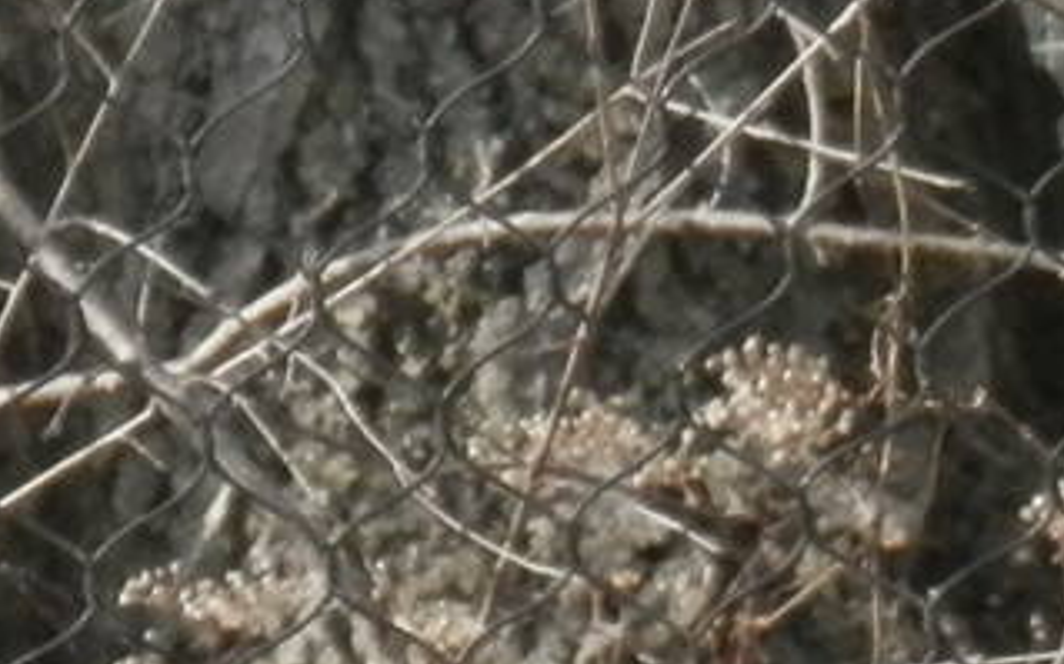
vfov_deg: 1.2
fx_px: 31417
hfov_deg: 1.9
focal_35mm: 1084
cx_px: -730
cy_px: 1955
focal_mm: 36.5
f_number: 5.9
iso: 400
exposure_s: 1/500
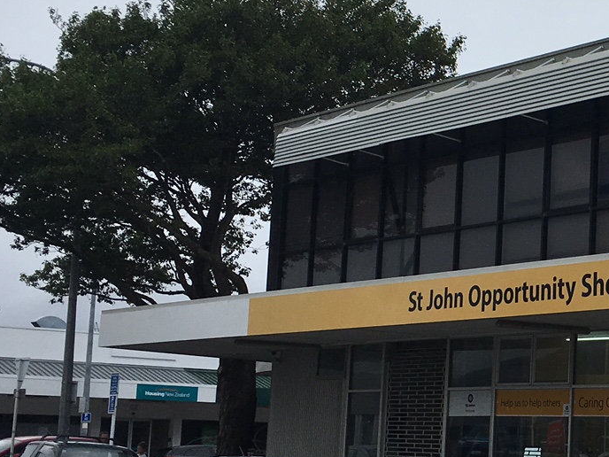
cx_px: 747
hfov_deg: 21.3
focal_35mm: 85
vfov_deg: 17.4
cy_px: 271
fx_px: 1495
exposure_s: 1/2404
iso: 25
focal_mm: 4.15
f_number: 2.2
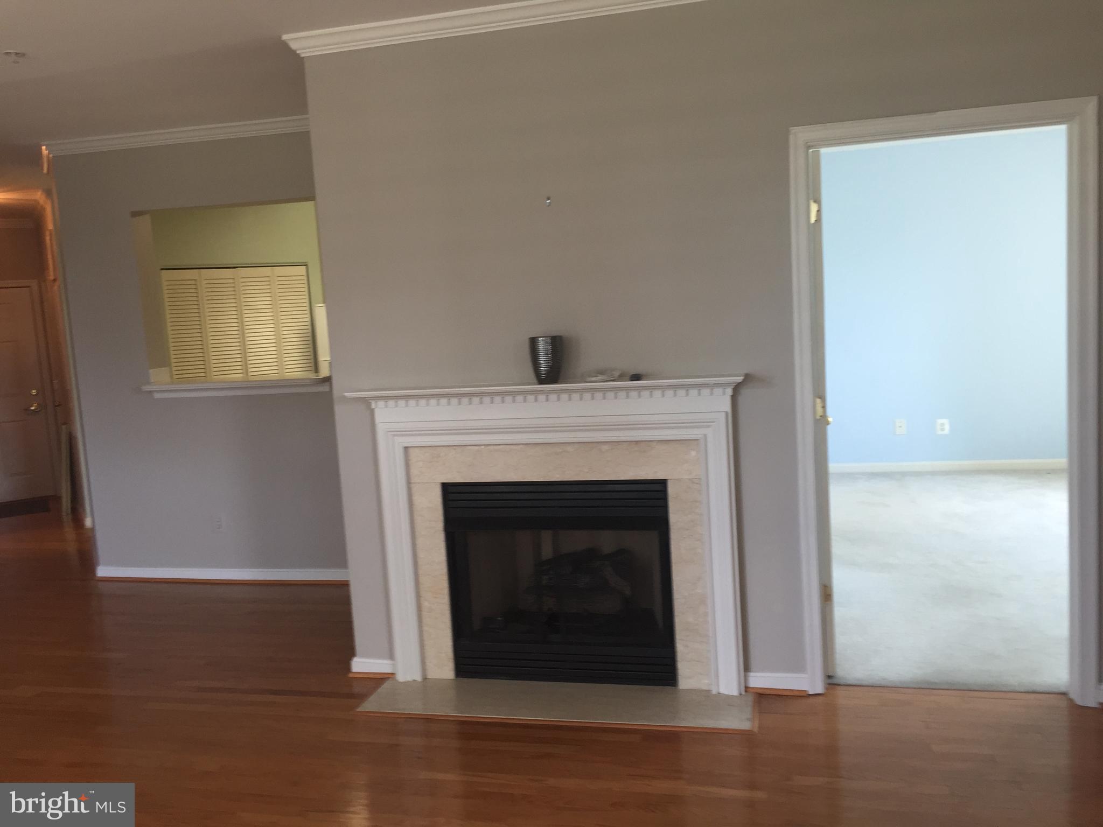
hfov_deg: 61.7
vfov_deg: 48.2
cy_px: 414
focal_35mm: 29
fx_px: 924
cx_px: 552
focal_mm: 4.15
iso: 50
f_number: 2.2
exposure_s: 1/30
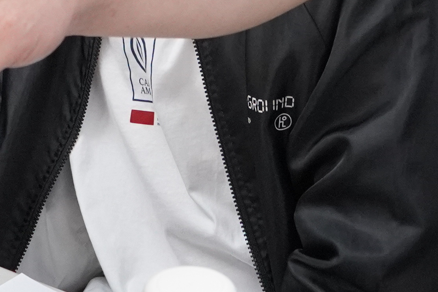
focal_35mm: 146
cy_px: -294
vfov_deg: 8.9
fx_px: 1776
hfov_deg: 14.0
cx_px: 92
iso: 1600
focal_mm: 18
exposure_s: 1/160
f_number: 4
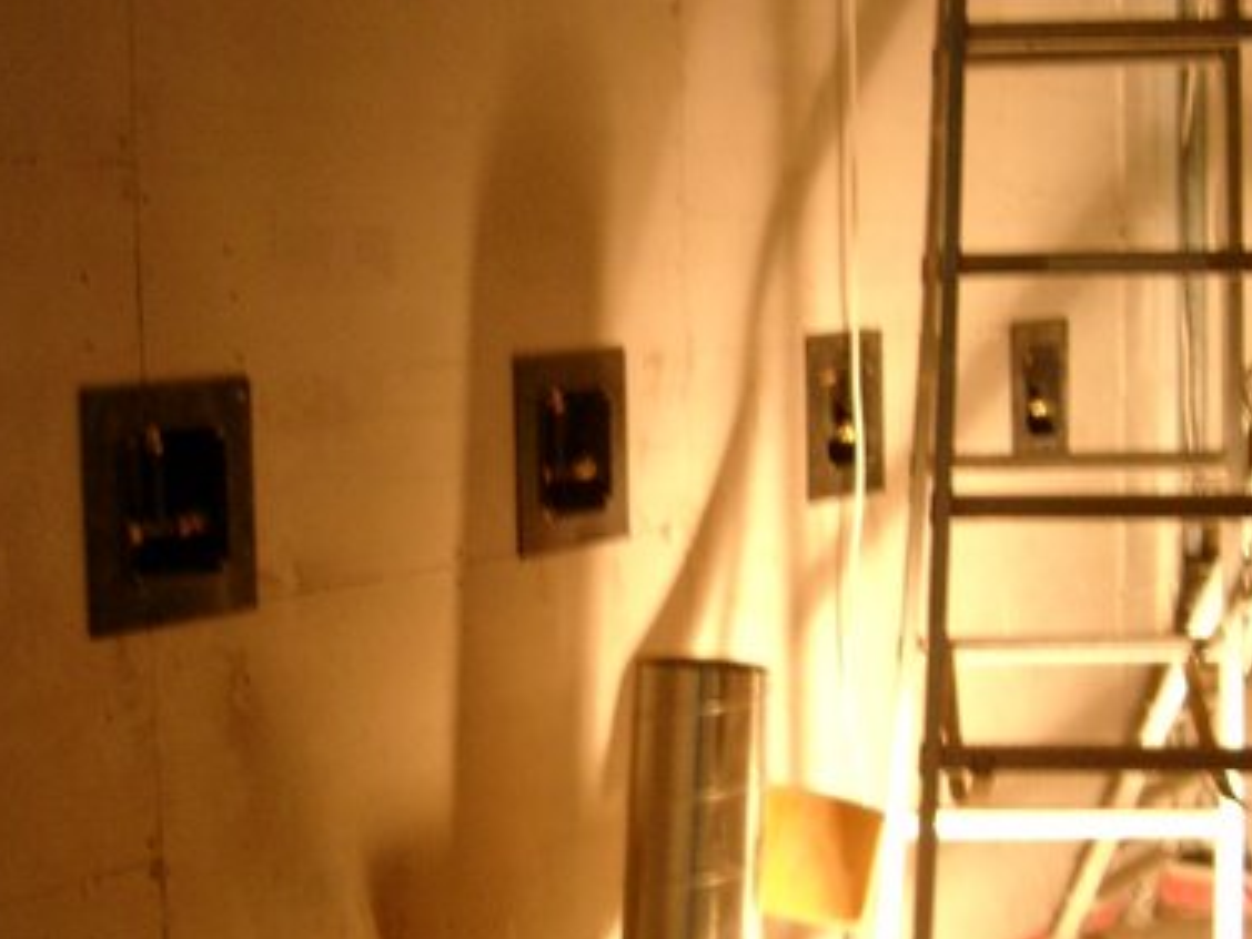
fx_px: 2134
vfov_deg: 24.8
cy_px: 533
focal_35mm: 59
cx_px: 423
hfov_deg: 32.4
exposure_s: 1/8
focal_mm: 7.6
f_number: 2.6
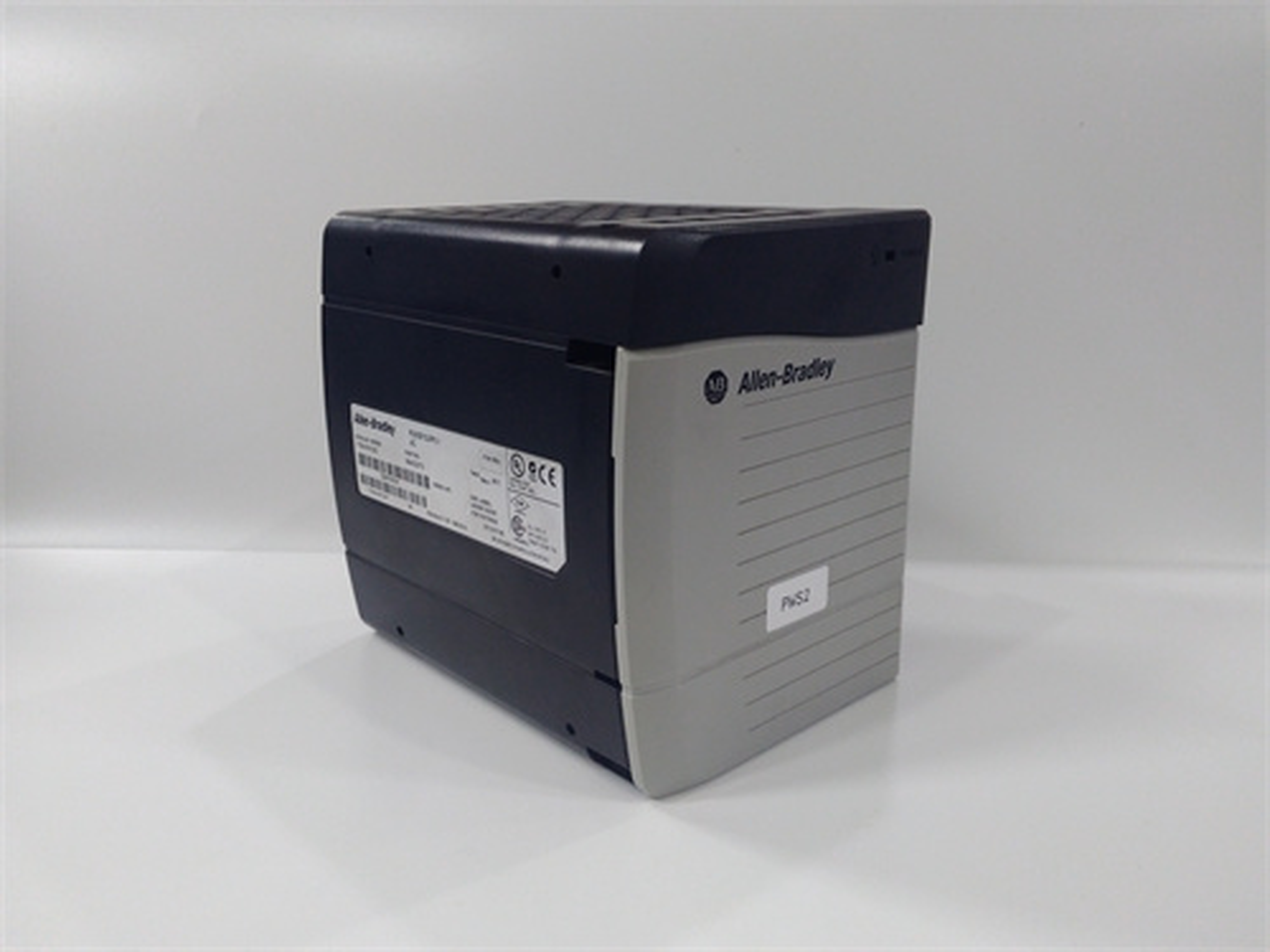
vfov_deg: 51.4
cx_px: 635
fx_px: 991
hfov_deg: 65.3
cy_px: 476
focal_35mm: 27
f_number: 2
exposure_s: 1/33
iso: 261
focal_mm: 3.79
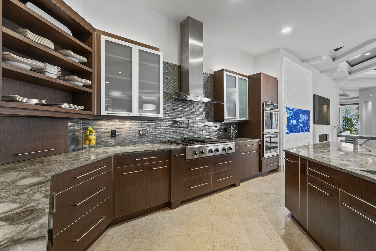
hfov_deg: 96.7
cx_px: 188
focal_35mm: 16
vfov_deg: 73.7
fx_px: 167
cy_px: 126
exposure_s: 1.3
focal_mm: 16
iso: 800
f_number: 10
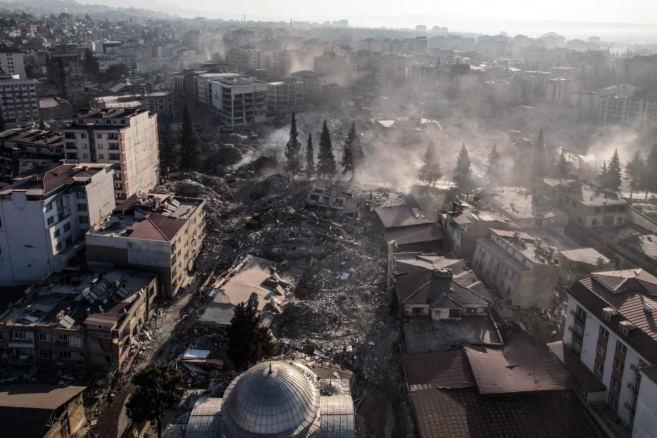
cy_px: 219
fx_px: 401
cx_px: 328
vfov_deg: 57.2
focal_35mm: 22
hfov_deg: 78.6
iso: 110
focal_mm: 8.38
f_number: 2.8
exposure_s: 1/400
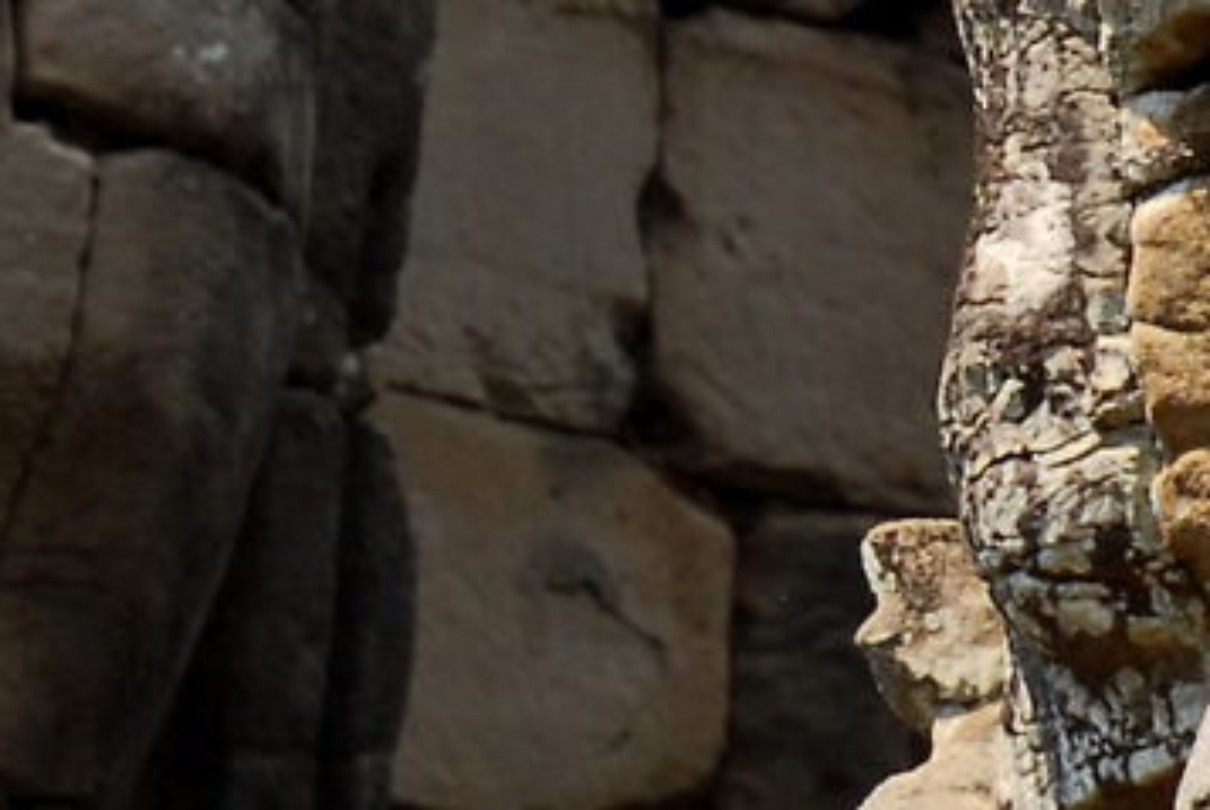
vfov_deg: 2.2
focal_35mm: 625
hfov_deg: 3.3
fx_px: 21032
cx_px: 478
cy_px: 283
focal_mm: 62
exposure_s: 1/200
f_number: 7.1
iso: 160
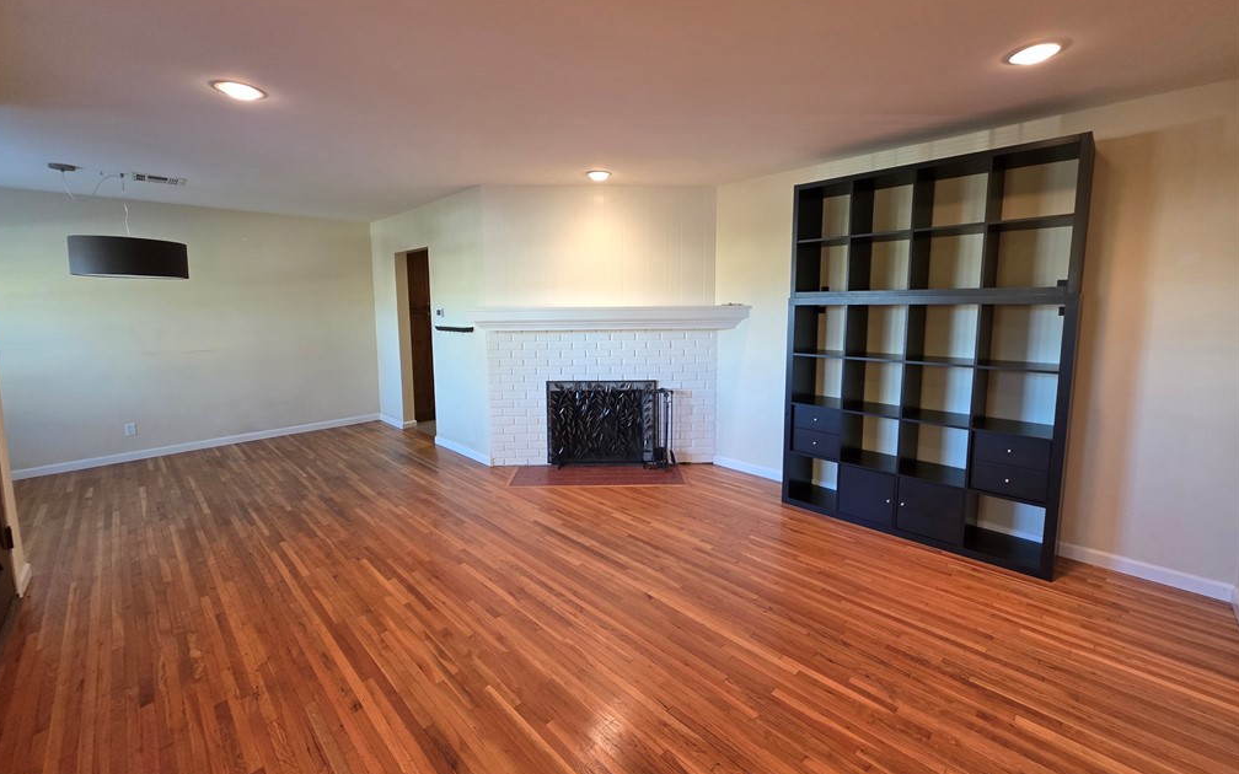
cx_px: 613
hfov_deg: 105.3
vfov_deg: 78.5
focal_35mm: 14
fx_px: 473
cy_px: 360
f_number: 1.9
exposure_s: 1/60
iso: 200
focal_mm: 2.2
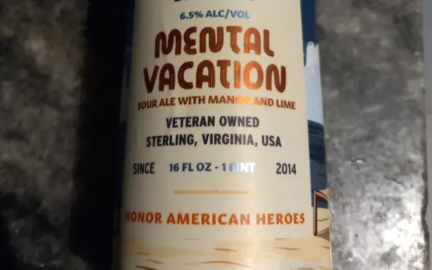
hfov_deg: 50.4
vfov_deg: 31.6
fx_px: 459
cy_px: 39
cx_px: 219
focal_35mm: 39
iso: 250
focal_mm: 3.94
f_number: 1.8
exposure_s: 1/40
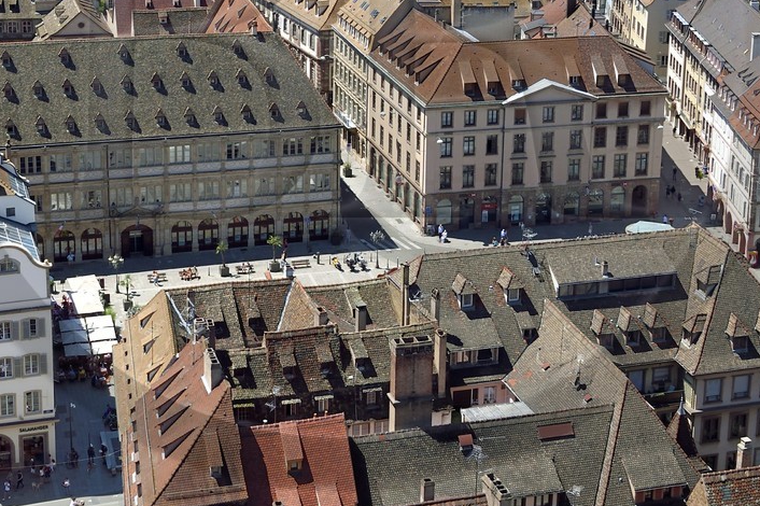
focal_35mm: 77
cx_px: 342
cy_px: 43
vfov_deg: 17.4
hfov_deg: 26.3
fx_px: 1625
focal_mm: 34
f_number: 10
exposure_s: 1/250
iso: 200
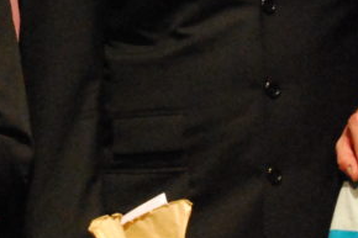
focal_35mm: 460
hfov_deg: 4.5
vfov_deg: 3.0
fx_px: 4570
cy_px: 70
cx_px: -57
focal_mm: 55
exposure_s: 1/60
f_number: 5.6
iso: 1600
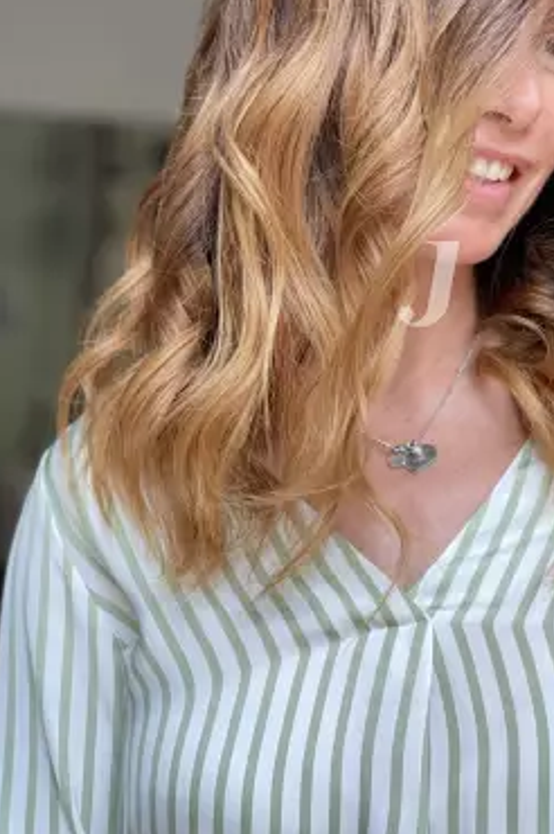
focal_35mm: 96
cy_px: 283
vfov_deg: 21.2
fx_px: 2220
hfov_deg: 14.2
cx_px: 428
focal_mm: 7.5
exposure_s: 1/79
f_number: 2.2
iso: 250
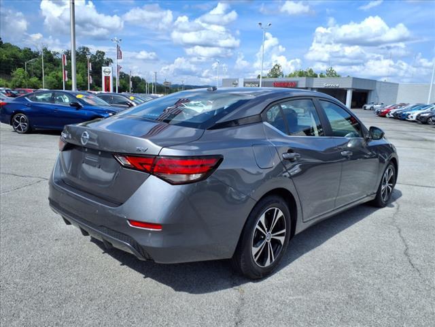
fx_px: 339
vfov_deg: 51.4
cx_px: 218
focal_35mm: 27
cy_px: 164
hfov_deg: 65.3
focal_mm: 3.58
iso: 40
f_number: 1.9
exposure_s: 1/1429
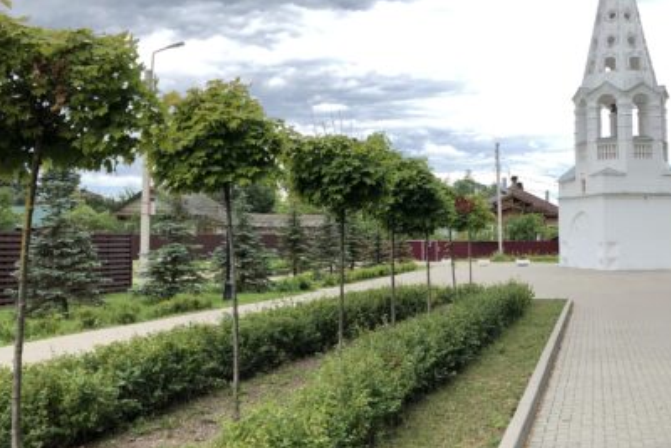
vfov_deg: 28.1
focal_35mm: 48
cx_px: 498
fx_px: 895
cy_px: 199
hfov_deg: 40.0
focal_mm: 3.99
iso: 20
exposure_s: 1/571
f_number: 1.8
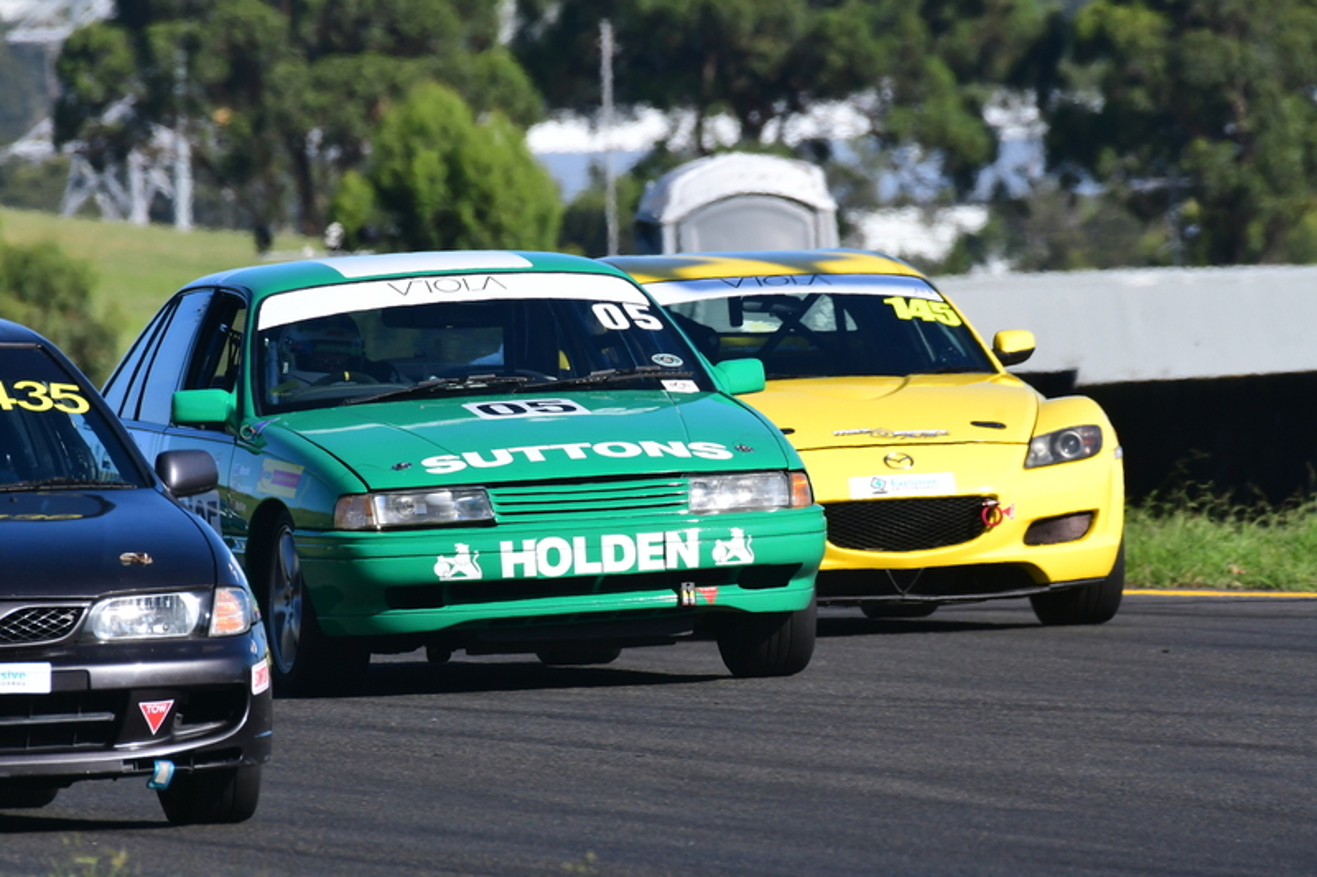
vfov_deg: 1.8
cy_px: 438
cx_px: 658
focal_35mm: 750
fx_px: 27430
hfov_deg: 2.8
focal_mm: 500
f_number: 11
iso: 500
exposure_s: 1/640
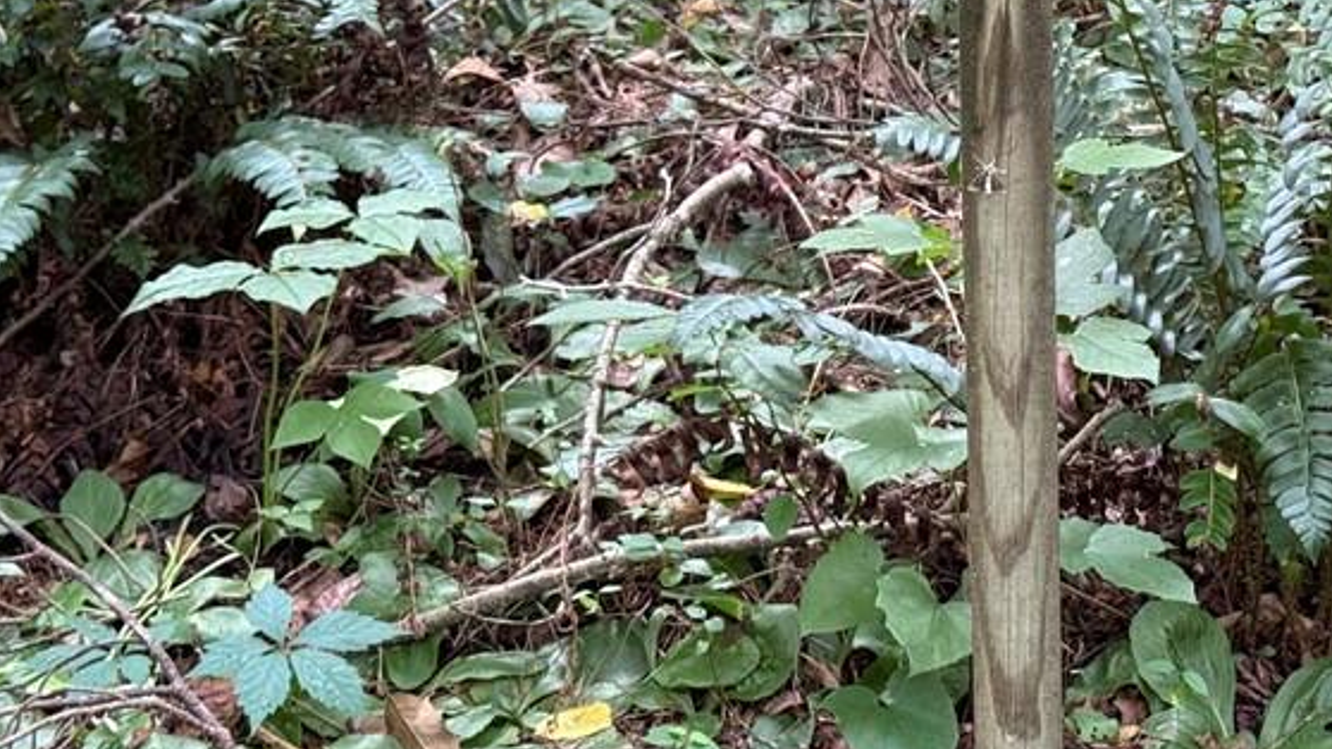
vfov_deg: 12.4
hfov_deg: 22.1
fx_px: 3391
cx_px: 950
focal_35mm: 96
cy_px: -29
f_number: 1.78
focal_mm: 6.76
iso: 160
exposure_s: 1/60
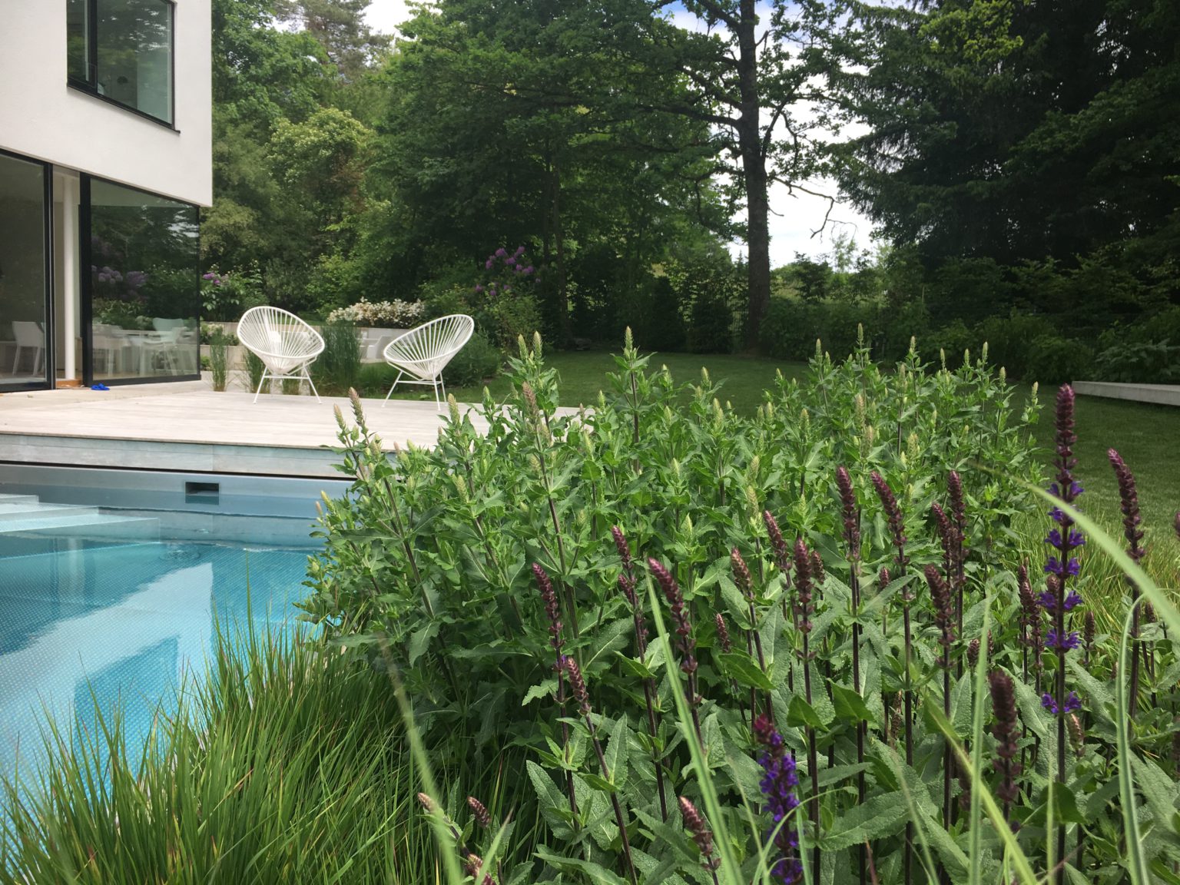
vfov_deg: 48.2
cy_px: 442
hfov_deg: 61.7
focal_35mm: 29
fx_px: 989
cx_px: 590
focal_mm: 4.15
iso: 25
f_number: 2.2
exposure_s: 1/663
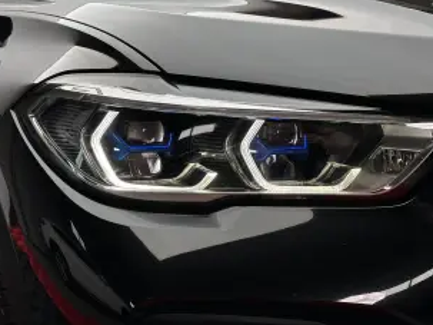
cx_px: 239
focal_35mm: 57
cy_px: 136
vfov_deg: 25.6
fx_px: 713
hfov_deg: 33.8
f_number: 1.78
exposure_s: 1/122
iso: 64
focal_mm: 6.86
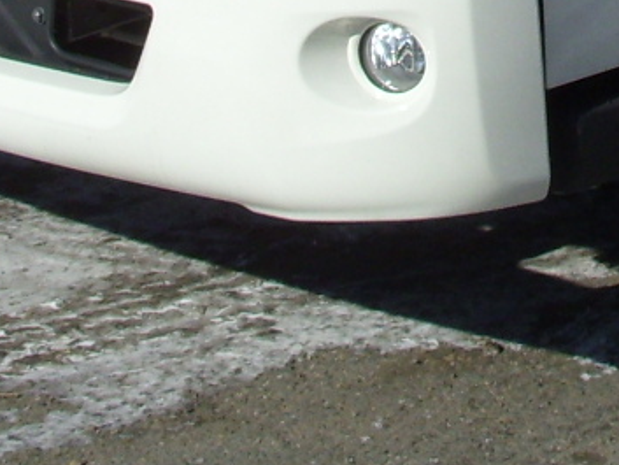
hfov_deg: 7.3
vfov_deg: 5.4
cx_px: 819
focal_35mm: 267
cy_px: -711
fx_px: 4776
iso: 50
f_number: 5.1
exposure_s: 1/647
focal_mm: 7.6
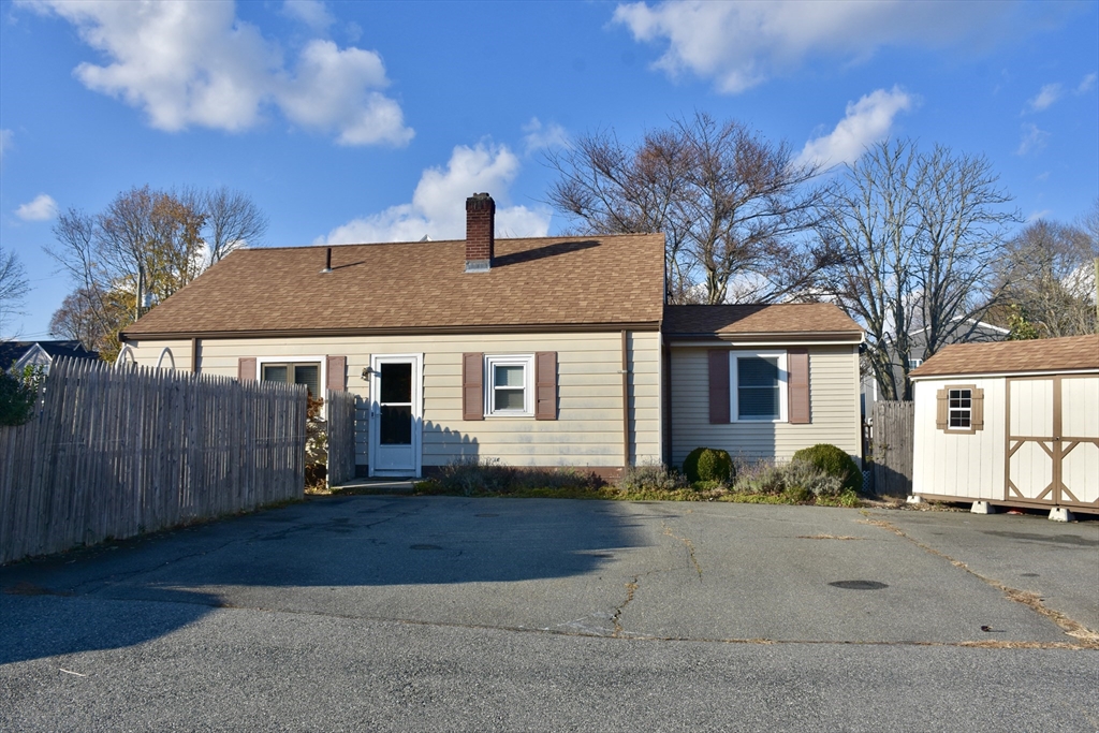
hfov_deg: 67.4
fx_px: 824
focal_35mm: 27
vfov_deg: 47.9
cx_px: 550
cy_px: 366
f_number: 8
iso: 200
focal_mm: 18
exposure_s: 1/500
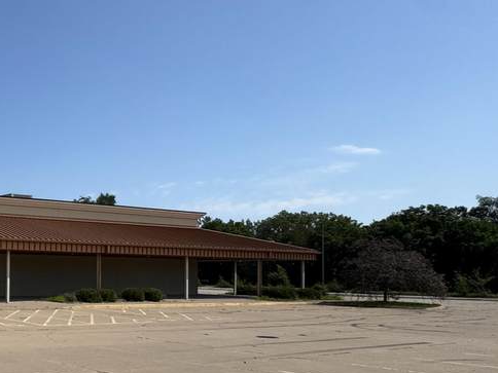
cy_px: 263
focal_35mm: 37
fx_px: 532
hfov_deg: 36.7
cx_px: -117
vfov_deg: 38.0
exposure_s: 1/2584
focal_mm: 2.22
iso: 50
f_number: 2.2
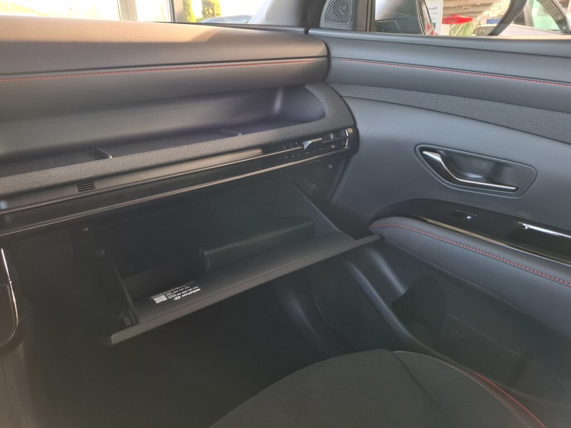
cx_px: 286
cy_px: 214
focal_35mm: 23
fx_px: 379
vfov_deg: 58.9
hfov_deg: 73.9
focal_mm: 5.54
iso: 320
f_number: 1.8
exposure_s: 1/33
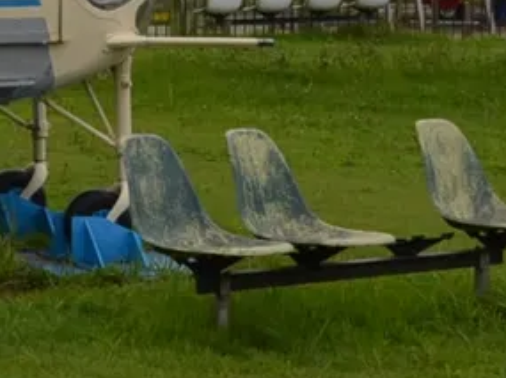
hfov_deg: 8.0
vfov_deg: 6.4
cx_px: -767
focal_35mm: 227
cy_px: -220
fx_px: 3314
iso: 100
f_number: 8
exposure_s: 1/250
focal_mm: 28
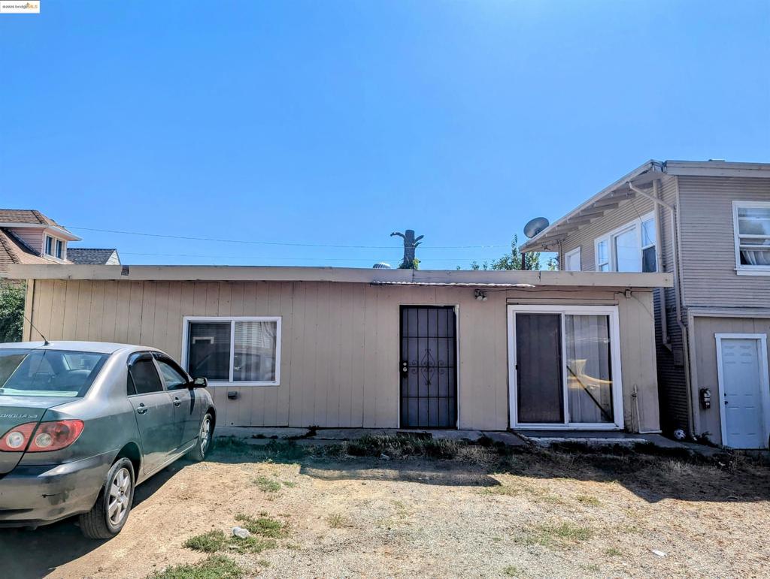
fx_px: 535
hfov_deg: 71.5
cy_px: 290
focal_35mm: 24
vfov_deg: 56.9
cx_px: 385
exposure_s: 1/2058
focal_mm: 6.81
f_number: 1.85
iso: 45
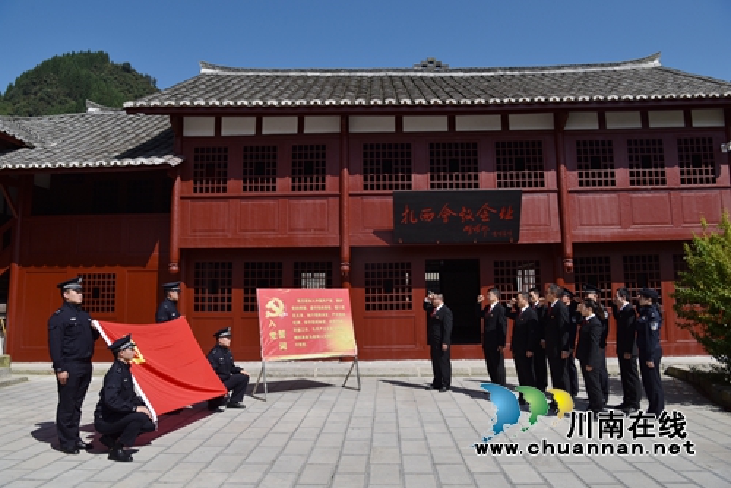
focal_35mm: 29
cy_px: 244
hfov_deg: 63.6
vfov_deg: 45.0
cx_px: 366
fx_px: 589
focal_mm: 29
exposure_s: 1/500
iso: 100
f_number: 11
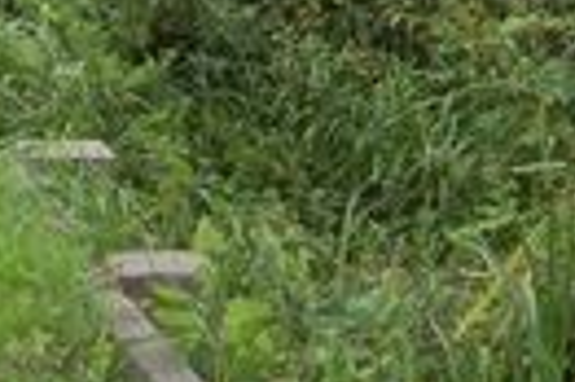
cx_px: 158
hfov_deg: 10.9
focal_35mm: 188
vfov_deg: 7.1
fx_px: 2999
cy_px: -356
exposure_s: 1/125
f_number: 5.6
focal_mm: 32
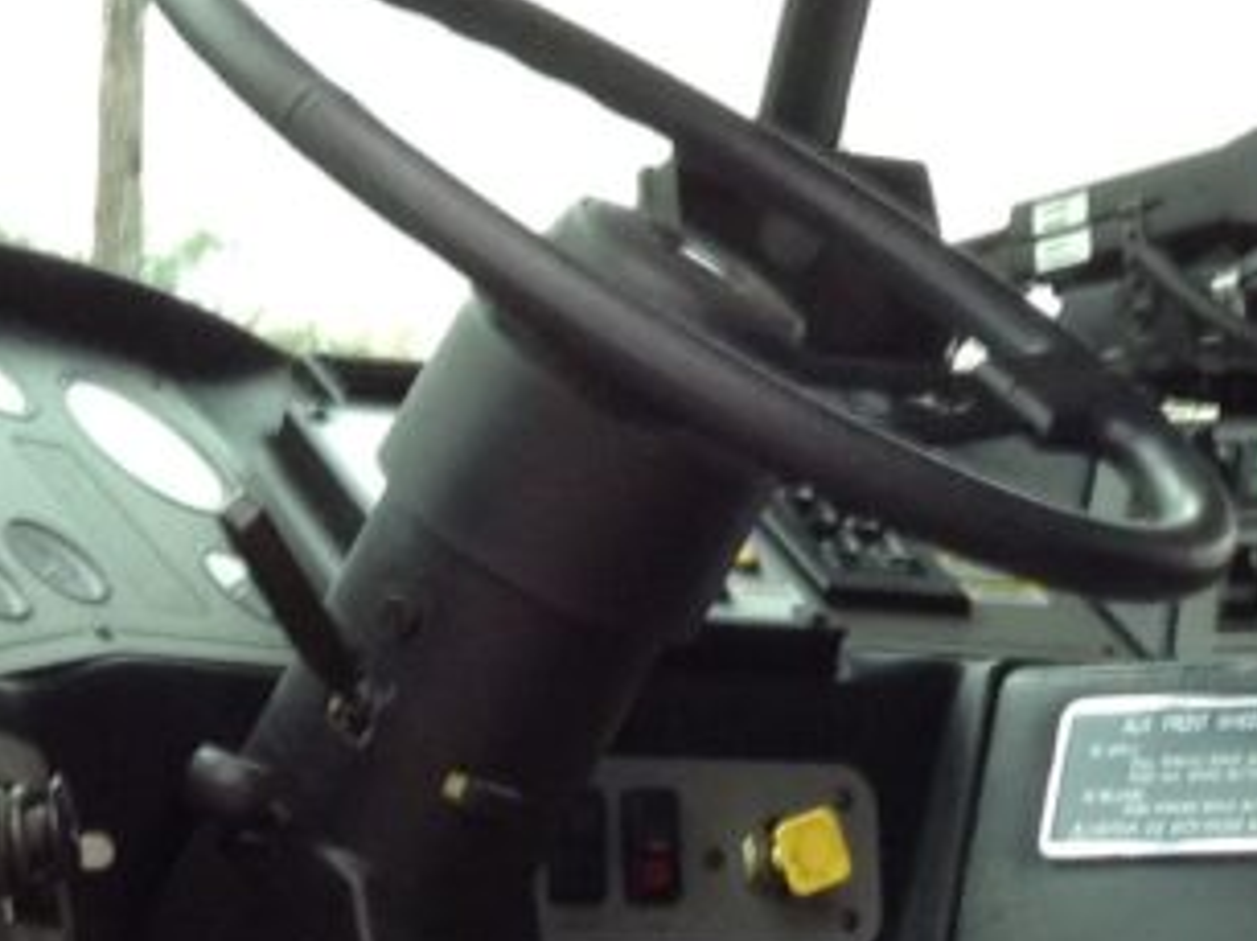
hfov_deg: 15.5
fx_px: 4572
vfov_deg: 11.5
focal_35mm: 126
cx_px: 1084
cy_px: 1179
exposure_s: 1/24
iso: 40
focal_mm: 3.3
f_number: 2.4
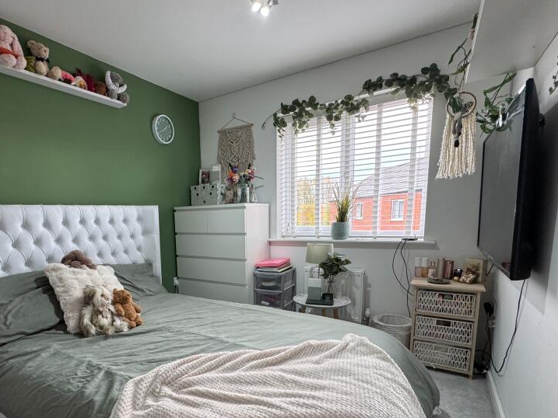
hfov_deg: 80.3
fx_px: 322
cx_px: 210
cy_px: 264
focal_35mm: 20
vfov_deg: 64.9
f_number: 2.2
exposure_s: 1/100
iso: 160
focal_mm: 2.22
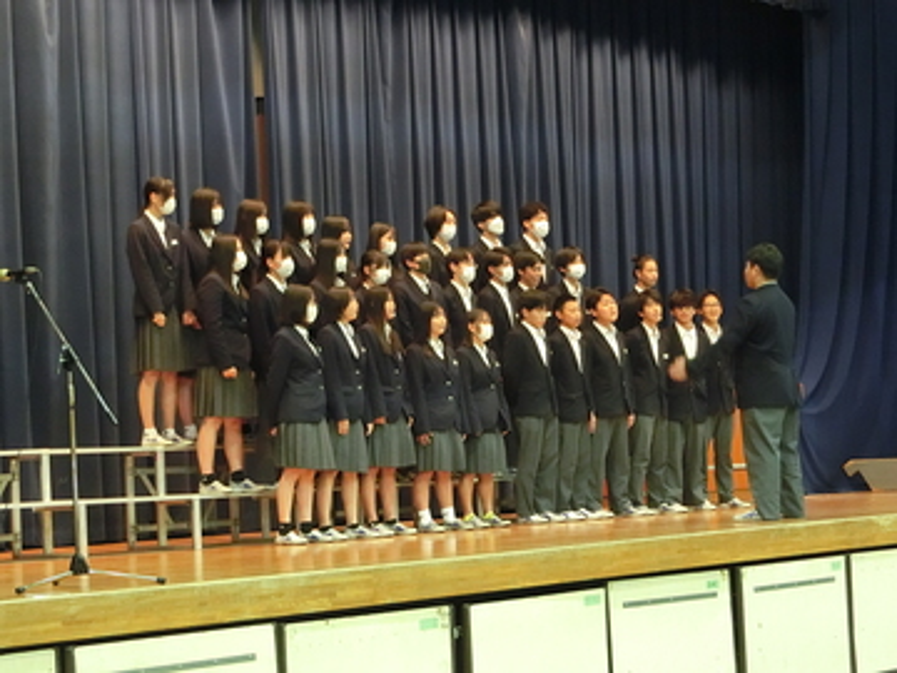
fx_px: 2410
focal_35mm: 93
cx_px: 448
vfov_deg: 15.9
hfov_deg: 21.1
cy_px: 336
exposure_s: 1/8
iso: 800
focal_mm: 16.5
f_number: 5.6
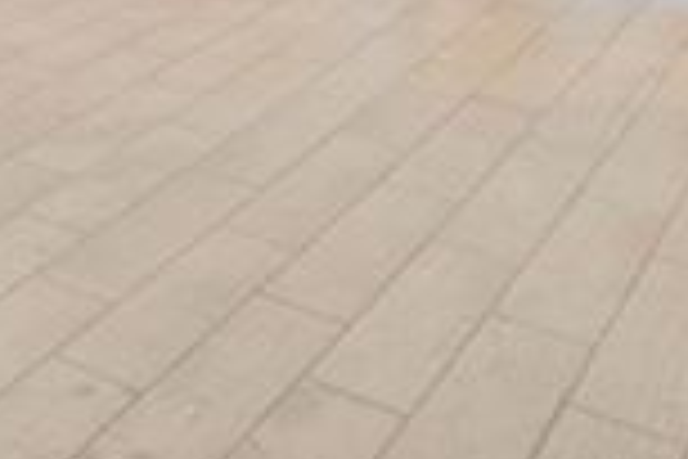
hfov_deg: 24.4
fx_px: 1319
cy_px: -326
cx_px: -272
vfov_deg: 16.9
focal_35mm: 69
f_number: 8
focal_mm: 10
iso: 100
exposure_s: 1/1.25
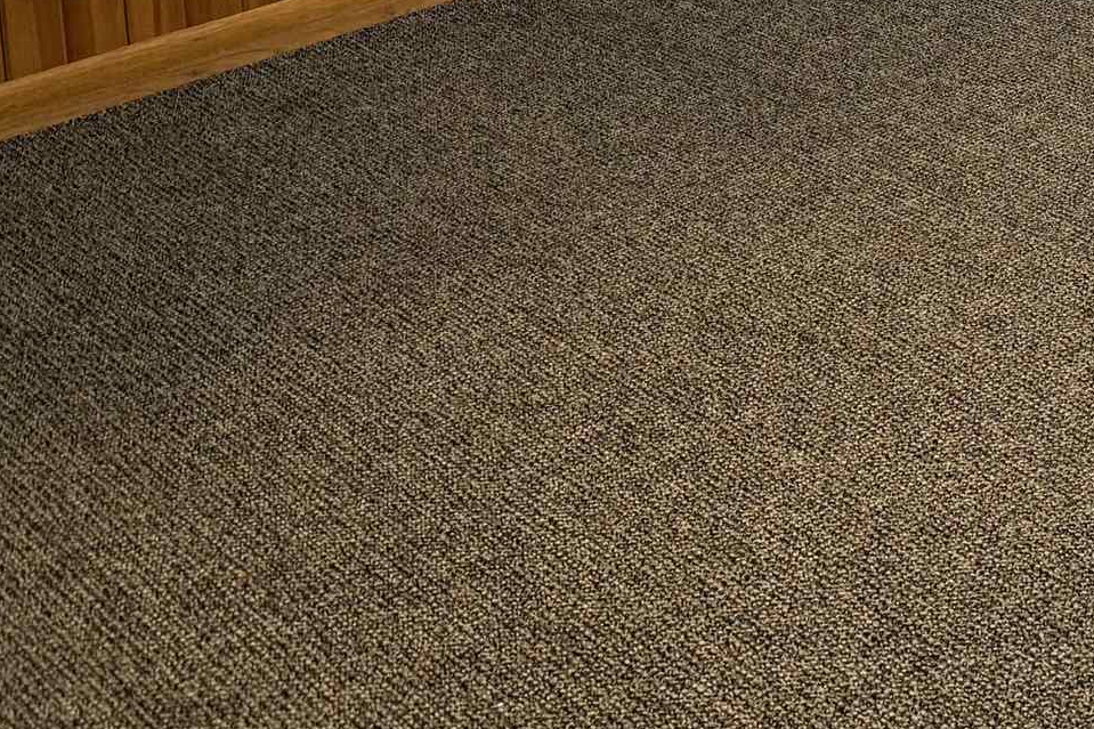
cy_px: -543
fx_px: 2431
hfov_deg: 23.1
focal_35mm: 80
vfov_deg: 15.0
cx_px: 1347
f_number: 1.78
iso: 200
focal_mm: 6.76
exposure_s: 1/146
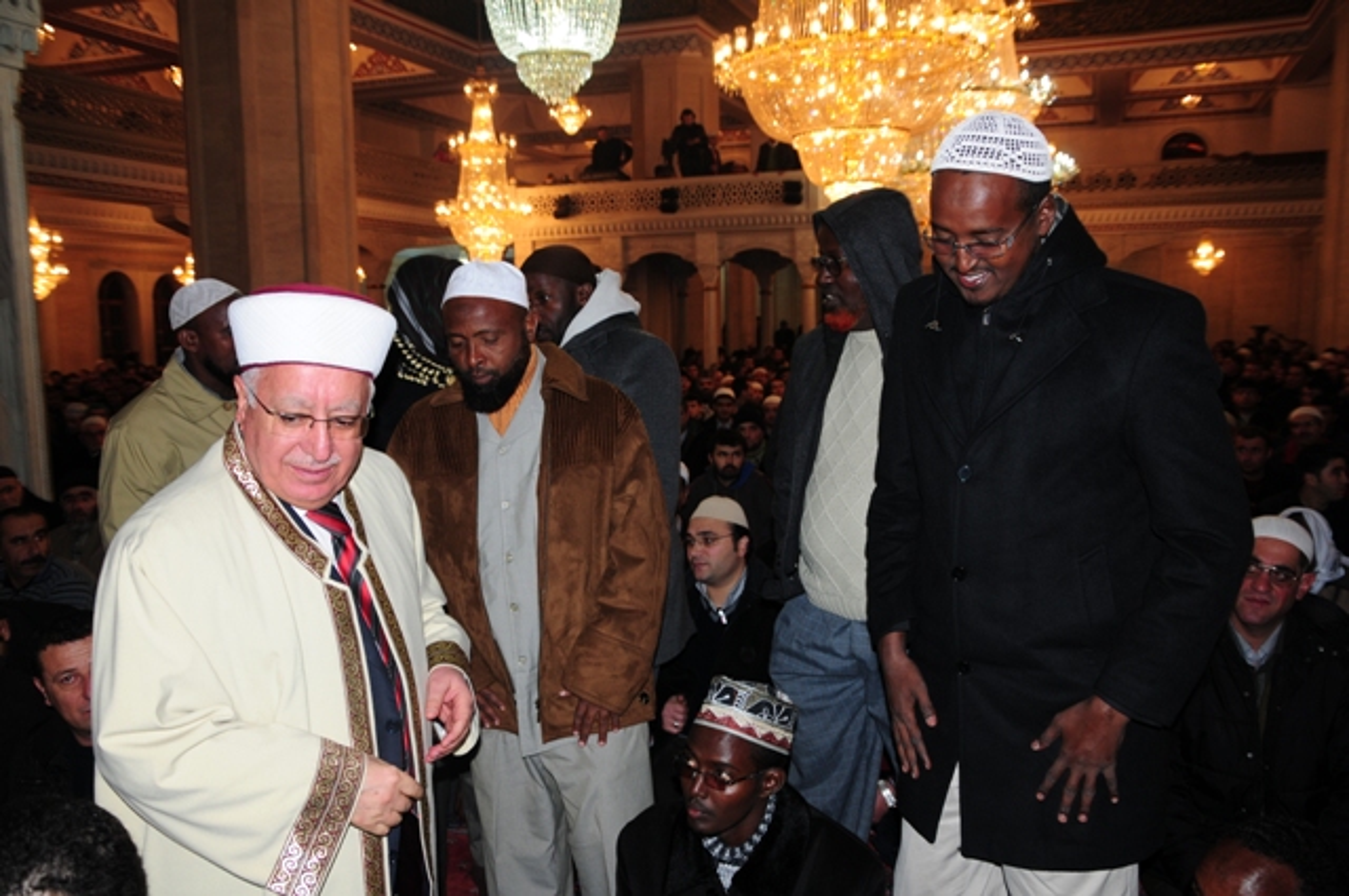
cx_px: 674
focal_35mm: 36
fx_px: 1347
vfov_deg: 36.8
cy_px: 448
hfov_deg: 53.2
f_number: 3.8
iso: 250
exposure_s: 1/60
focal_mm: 24
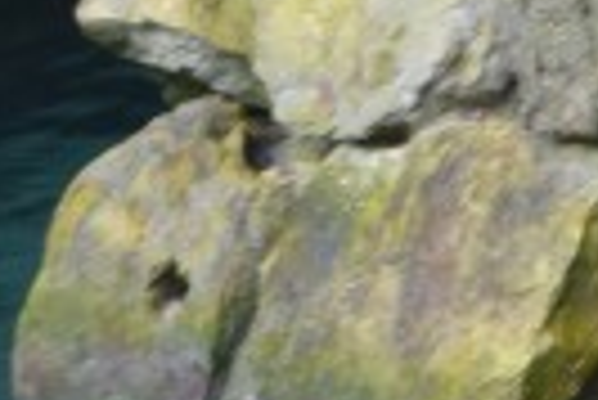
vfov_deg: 2.2
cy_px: -13
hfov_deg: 3.2
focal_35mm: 634
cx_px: 1484
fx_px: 10540
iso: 200
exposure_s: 1/60
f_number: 5.6
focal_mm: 55
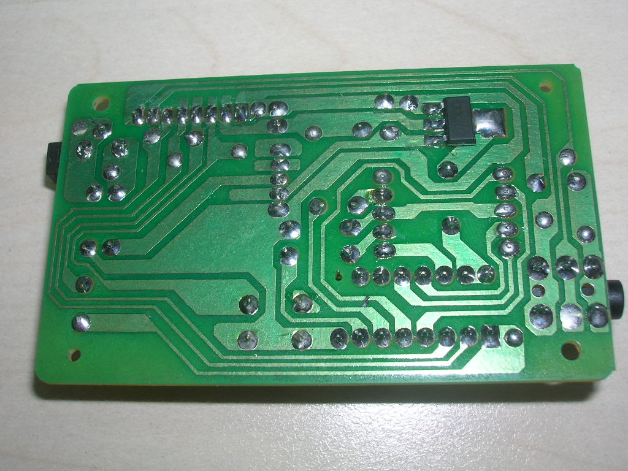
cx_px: 314
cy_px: 236
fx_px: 835
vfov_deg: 31.5
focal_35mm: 46
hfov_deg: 41.2
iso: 50
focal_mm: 7.7
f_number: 5.4
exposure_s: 1/60.1
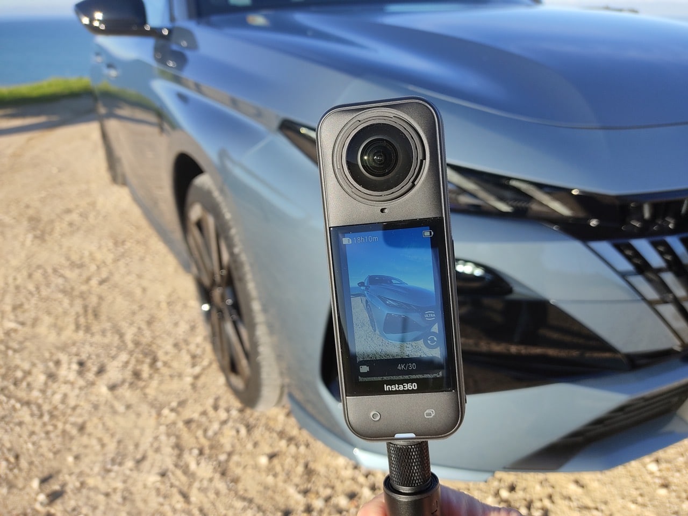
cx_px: 344
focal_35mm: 26
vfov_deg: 53.1
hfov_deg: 67.3
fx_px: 517
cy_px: 258
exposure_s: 1/625
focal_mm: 4.74
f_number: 1.79
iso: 100
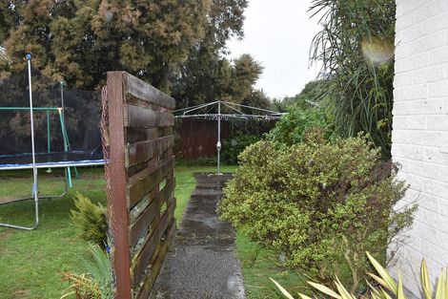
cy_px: 150
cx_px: 224
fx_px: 448
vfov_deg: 36.8
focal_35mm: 36
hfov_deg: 53.1
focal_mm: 24
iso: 250
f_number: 5.6
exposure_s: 1/125
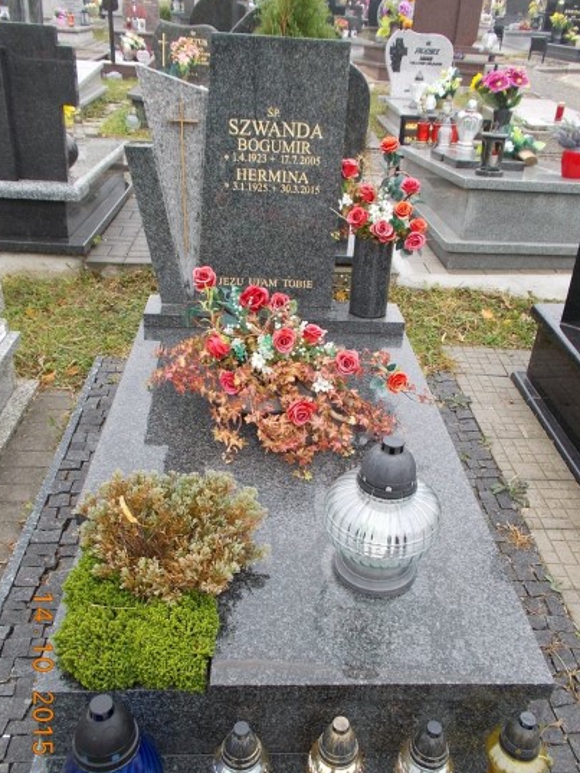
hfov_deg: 45.4
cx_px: 308
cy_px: 442
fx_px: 692
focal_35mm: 31
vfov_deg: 58.1
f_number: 3.2
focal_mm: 4.6
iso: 80
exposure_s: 1/30
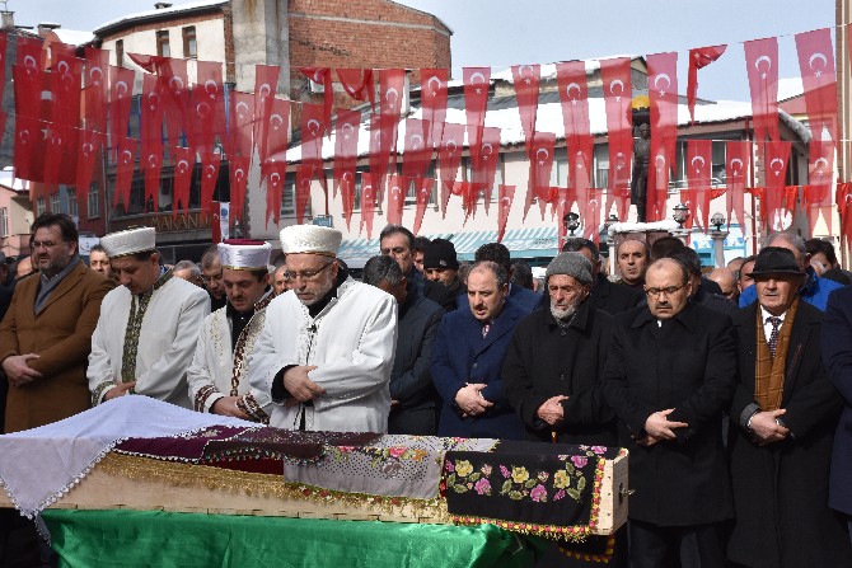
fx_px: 1491
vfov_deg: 21.6
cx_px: 426
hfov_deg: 31.9
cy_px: 284
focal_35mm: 63
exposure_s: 1/640
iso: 500
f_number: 13
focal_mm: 42
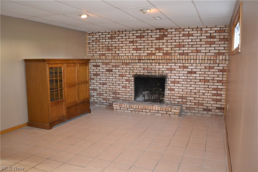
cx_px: 129
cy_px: 86
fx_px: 215
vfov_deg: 43.6
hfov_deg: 61.9
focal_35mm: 30
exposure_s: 1/60
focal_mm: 20
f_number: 3.8
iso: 3200
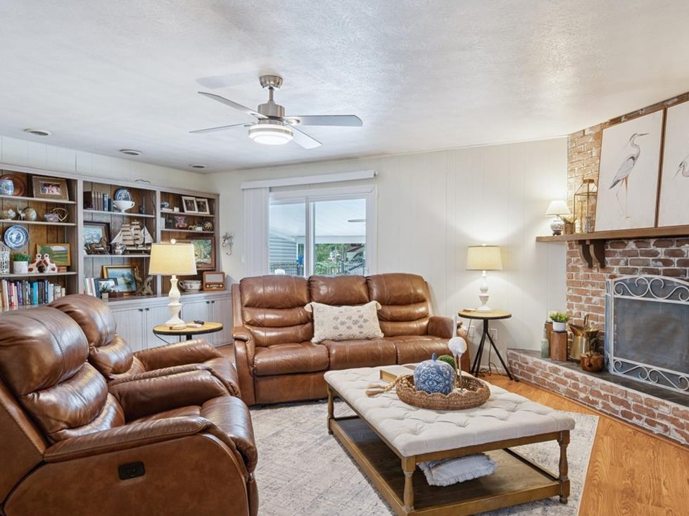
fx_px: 438
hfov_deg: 76.3
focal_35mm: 22
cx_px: 366
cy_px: 360
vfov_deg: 59.1
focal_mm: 14
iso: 400
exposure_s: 1/8
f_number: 9
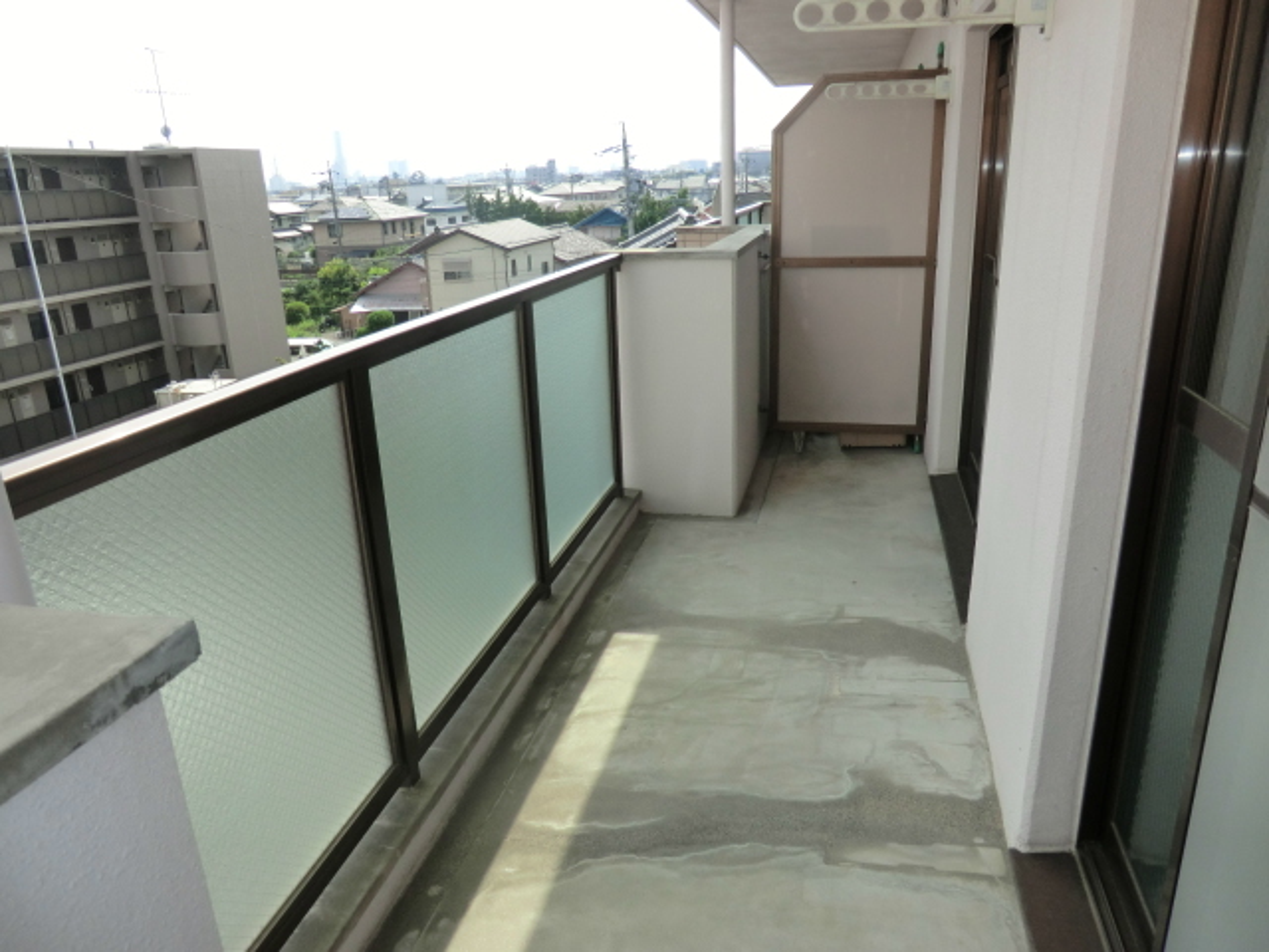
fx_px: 880
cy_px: 476
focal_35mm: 24
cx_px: 634
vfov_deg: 56.8
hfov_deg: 71.6
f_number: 3.2
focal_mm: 4.3
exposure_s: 1/800
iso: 80
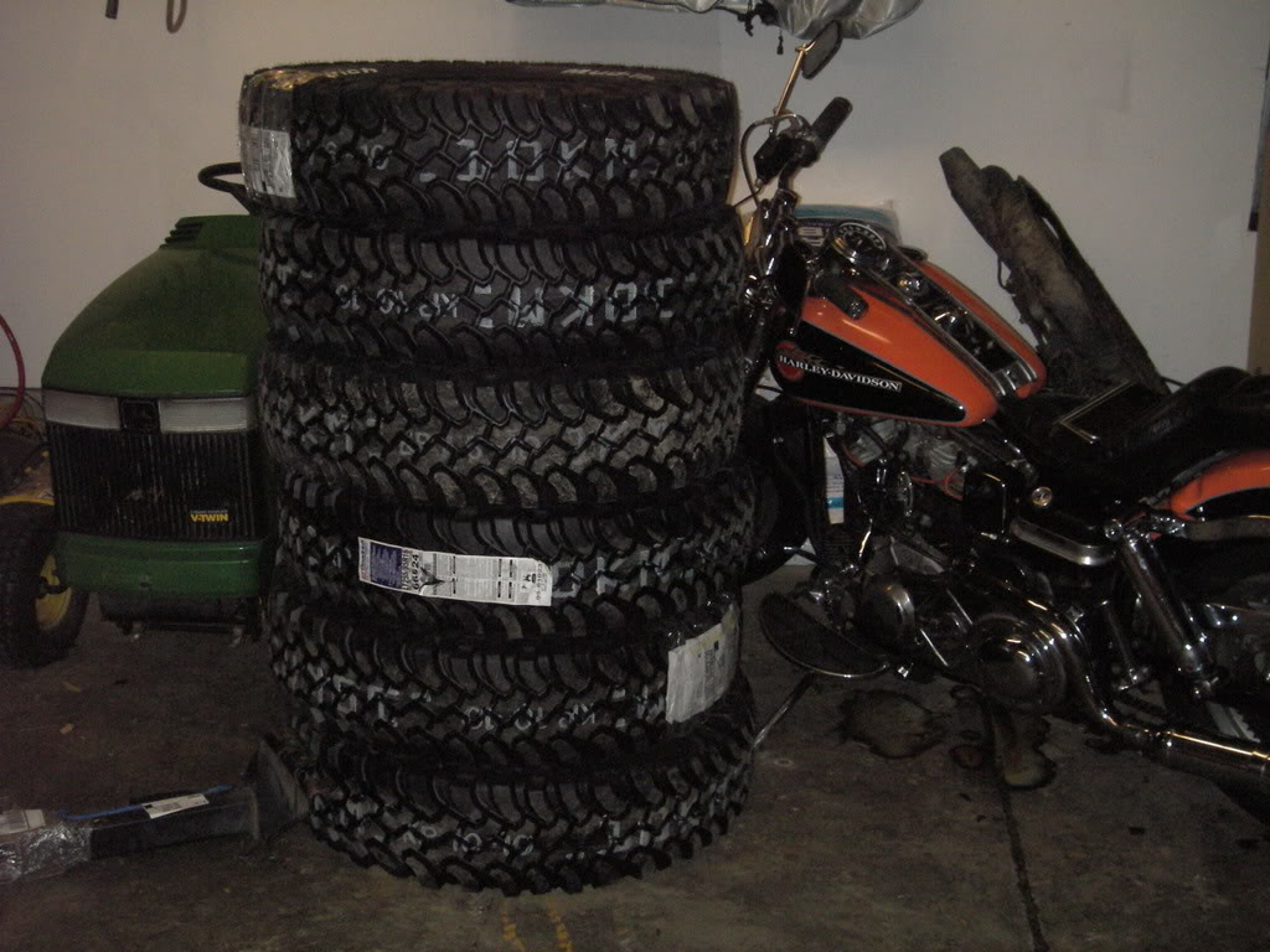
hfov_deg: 39.7
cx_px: 635
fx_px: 1761
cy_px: 476
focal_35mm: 48
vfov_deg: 30.3
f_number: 3.5
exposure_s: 1/40
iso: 200
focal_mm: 8.1
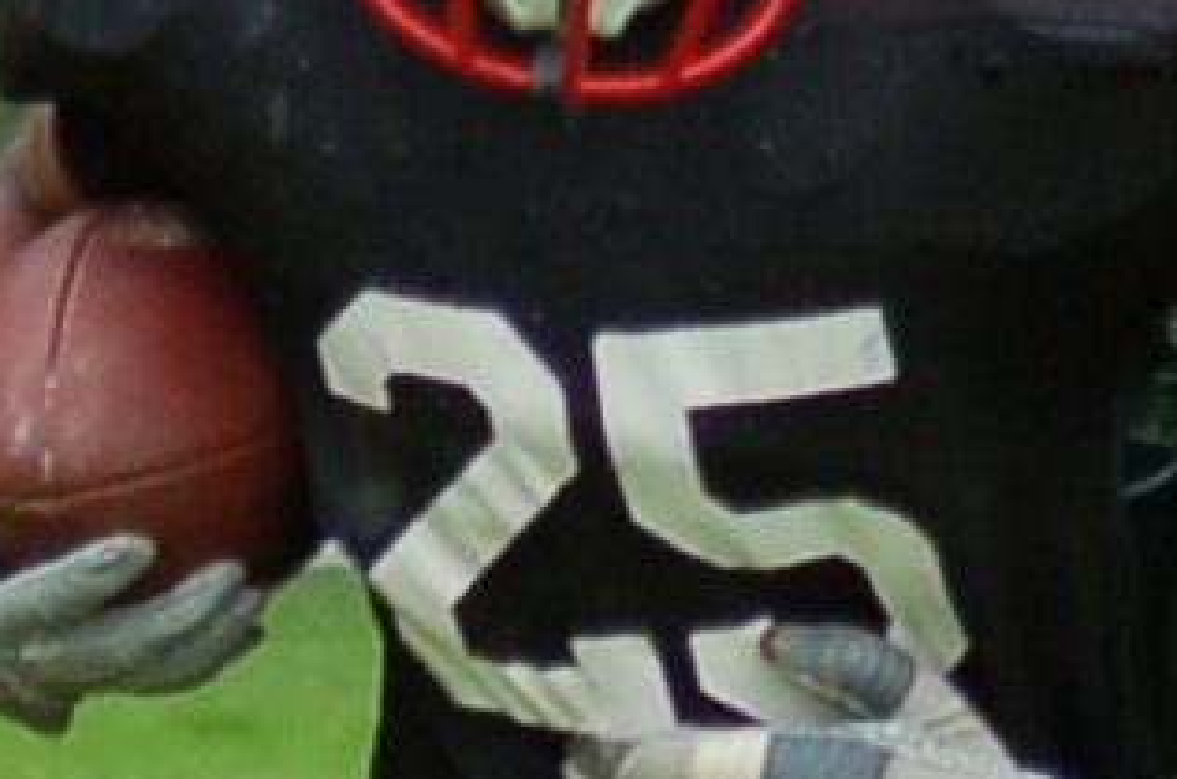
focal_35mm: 1044
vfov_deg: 1.3
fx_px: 34047
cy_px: 1316
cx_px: 1698
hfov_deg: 2.0
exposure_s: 1/800
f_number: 4.2
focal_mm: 100
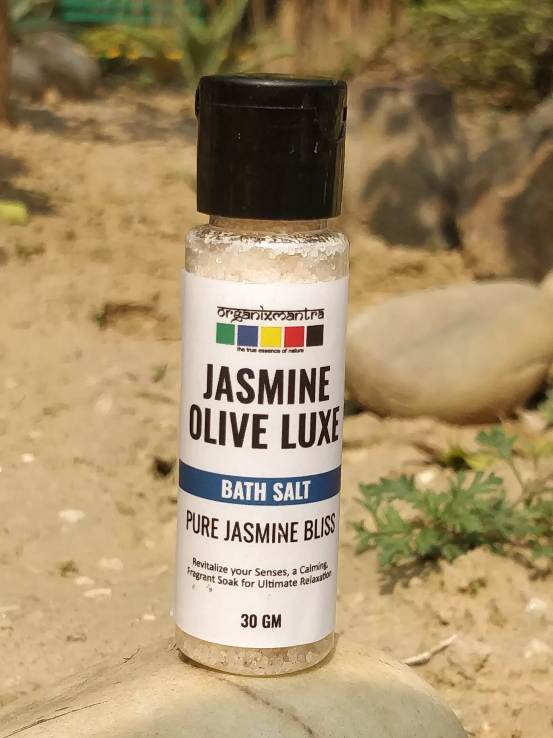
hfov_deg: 56.8
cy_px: 369
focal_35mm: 24
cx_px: 276
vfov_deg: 71.6
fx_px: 511
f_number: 1.7
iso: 125
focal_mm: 4.1
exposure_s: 1/1231
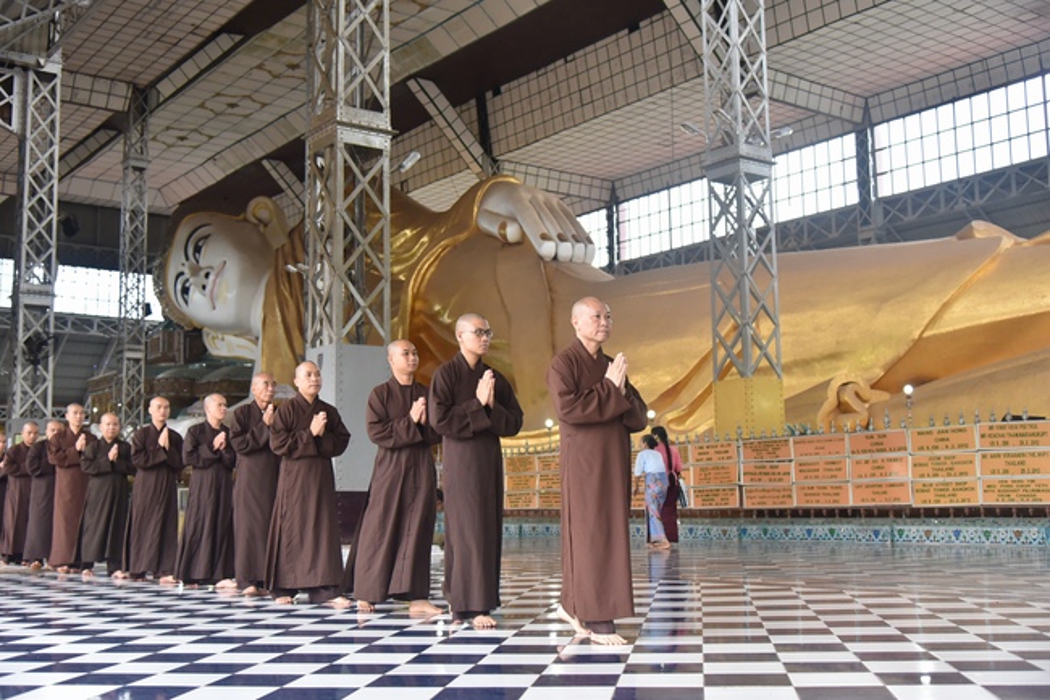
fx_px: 1108
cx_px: 525
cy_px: 350
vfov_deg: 35.0
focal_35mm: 38
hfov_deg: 50.7
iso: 1250
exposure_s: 1/125
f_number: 4
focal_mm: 38
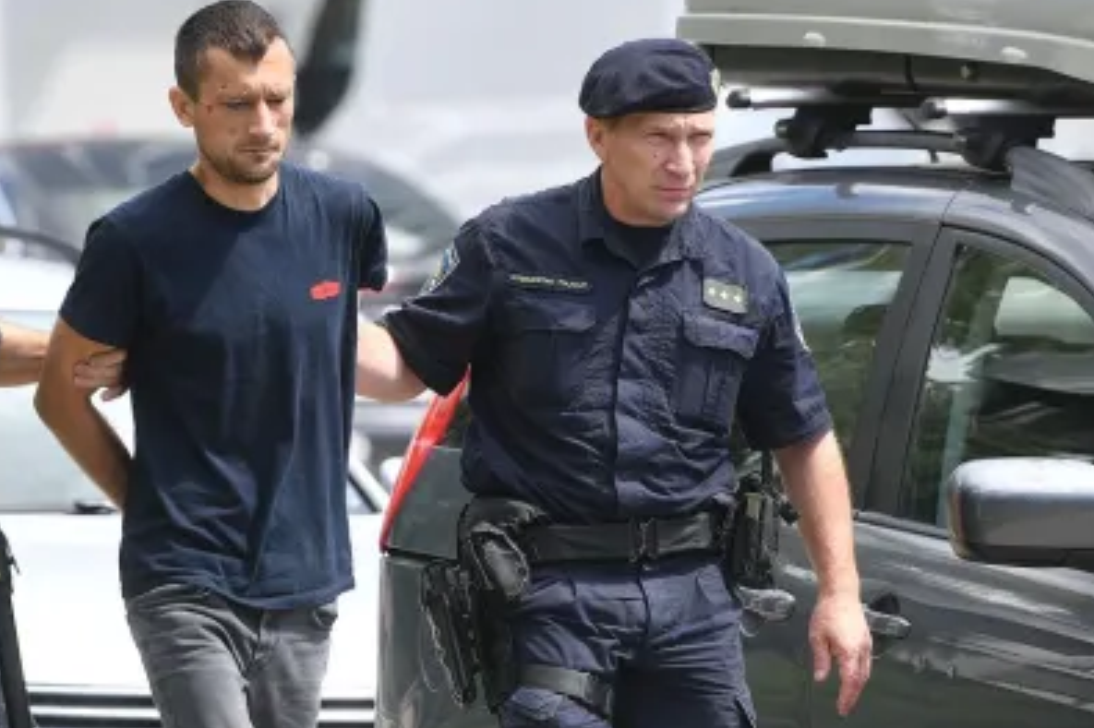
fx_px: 11694
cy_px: 595
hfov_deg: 5.4
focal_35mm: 385
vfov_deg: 3.6
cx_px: 305
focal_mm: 200
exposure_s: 1/800
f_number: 5
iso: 140
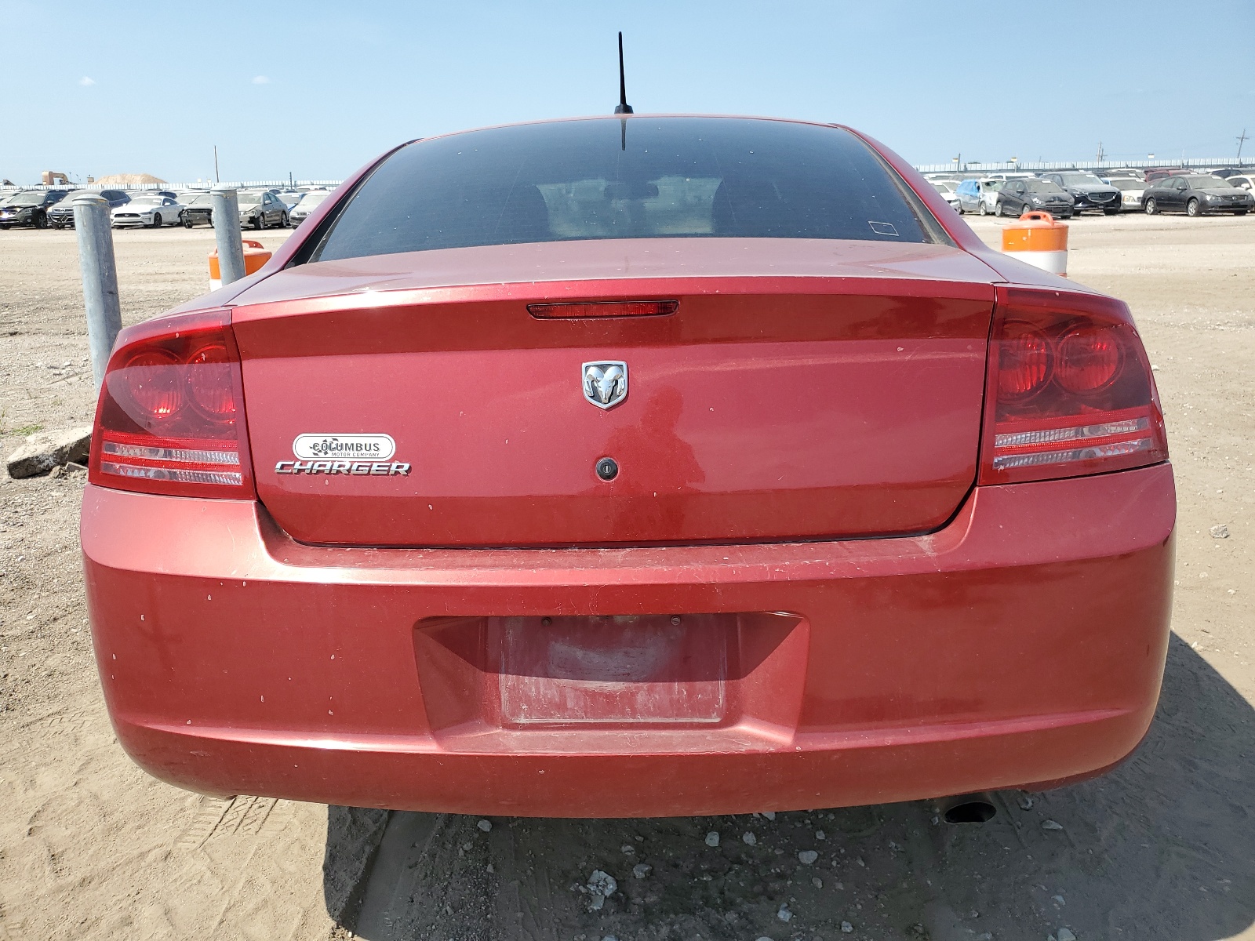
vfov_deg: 53.1
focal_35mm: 26
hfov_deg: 67.3
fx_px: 943
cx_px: 628
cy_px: 470
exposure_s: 1/2500
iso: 50
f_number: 1.5
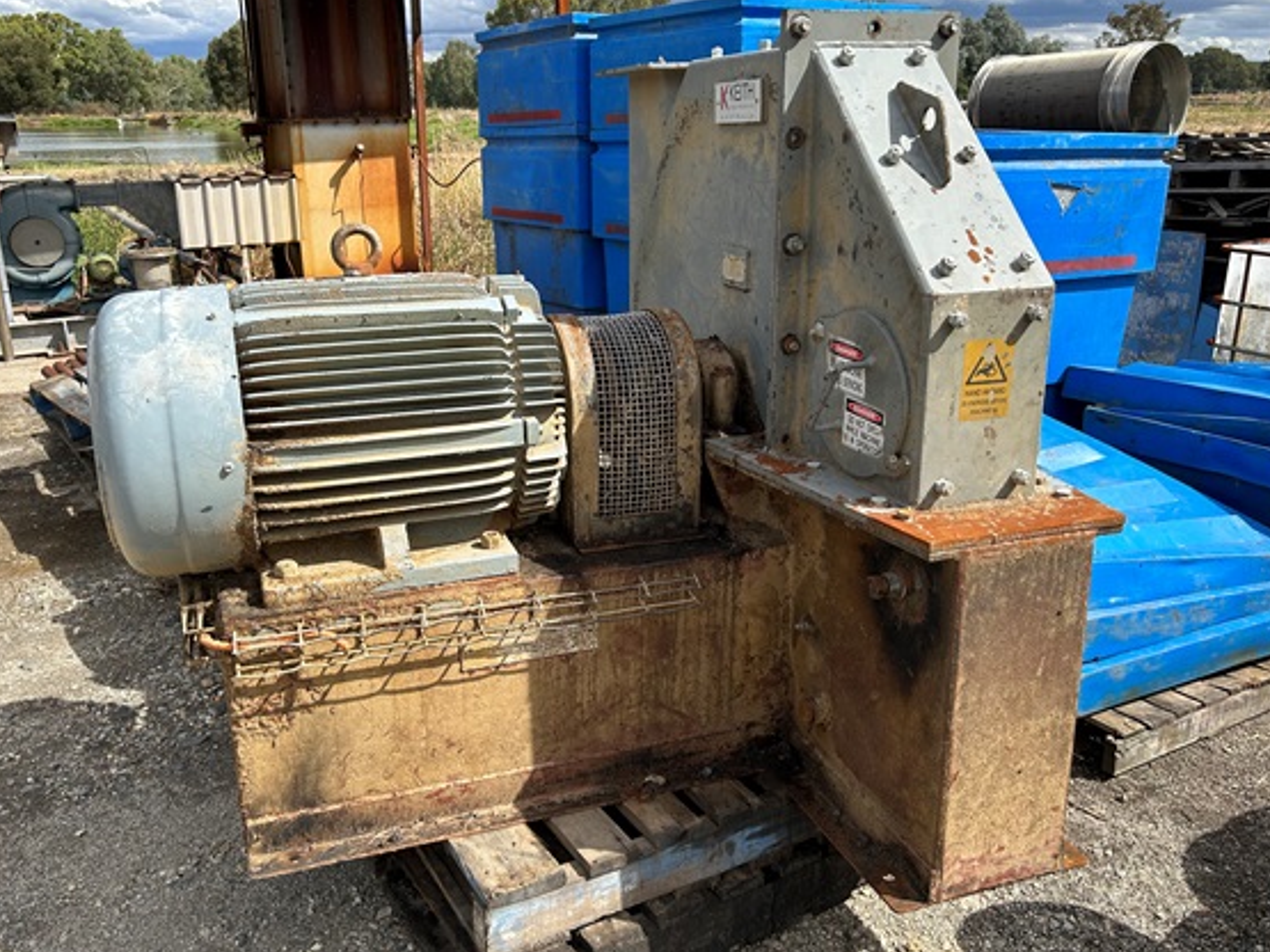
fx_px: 1100
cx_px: 602
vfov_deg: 46.7
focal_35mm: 30
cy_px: 439
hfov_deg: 59.9
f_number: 1.5
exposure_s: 1/3165
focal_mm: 5.7
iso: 50
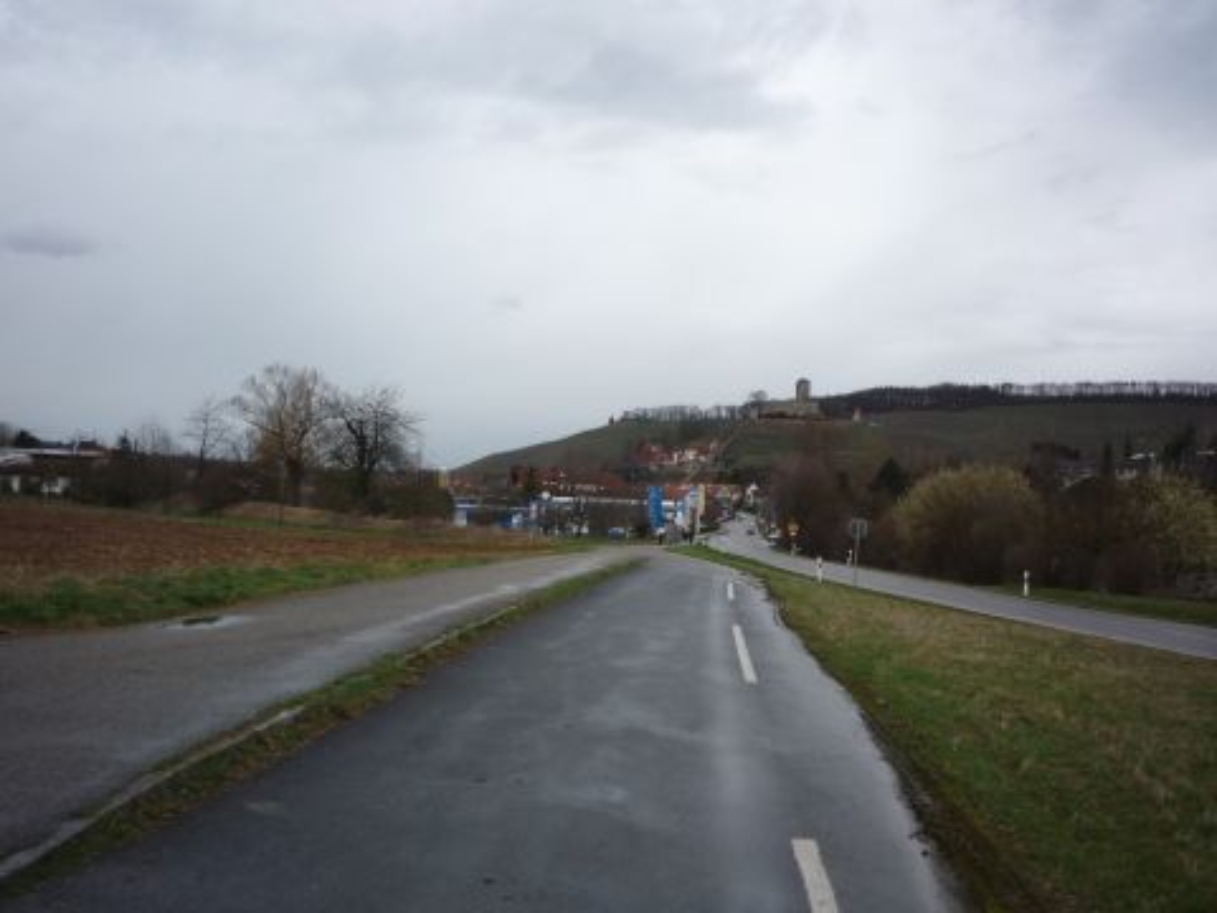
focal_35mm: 32
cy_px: 456
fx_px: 1125
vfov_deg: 44.2
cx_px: 608
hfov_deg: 56.8
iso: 100
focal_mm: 5.2
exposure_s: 1/400
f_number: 4.5
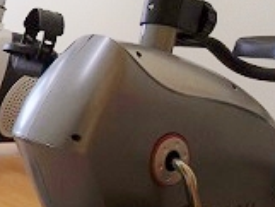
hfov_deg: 24.3
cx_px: -154
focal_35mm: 59
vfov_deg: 24.6
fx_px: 469
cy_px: 53
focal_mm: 3.8
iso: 200
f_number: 3.7
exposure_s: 1/40
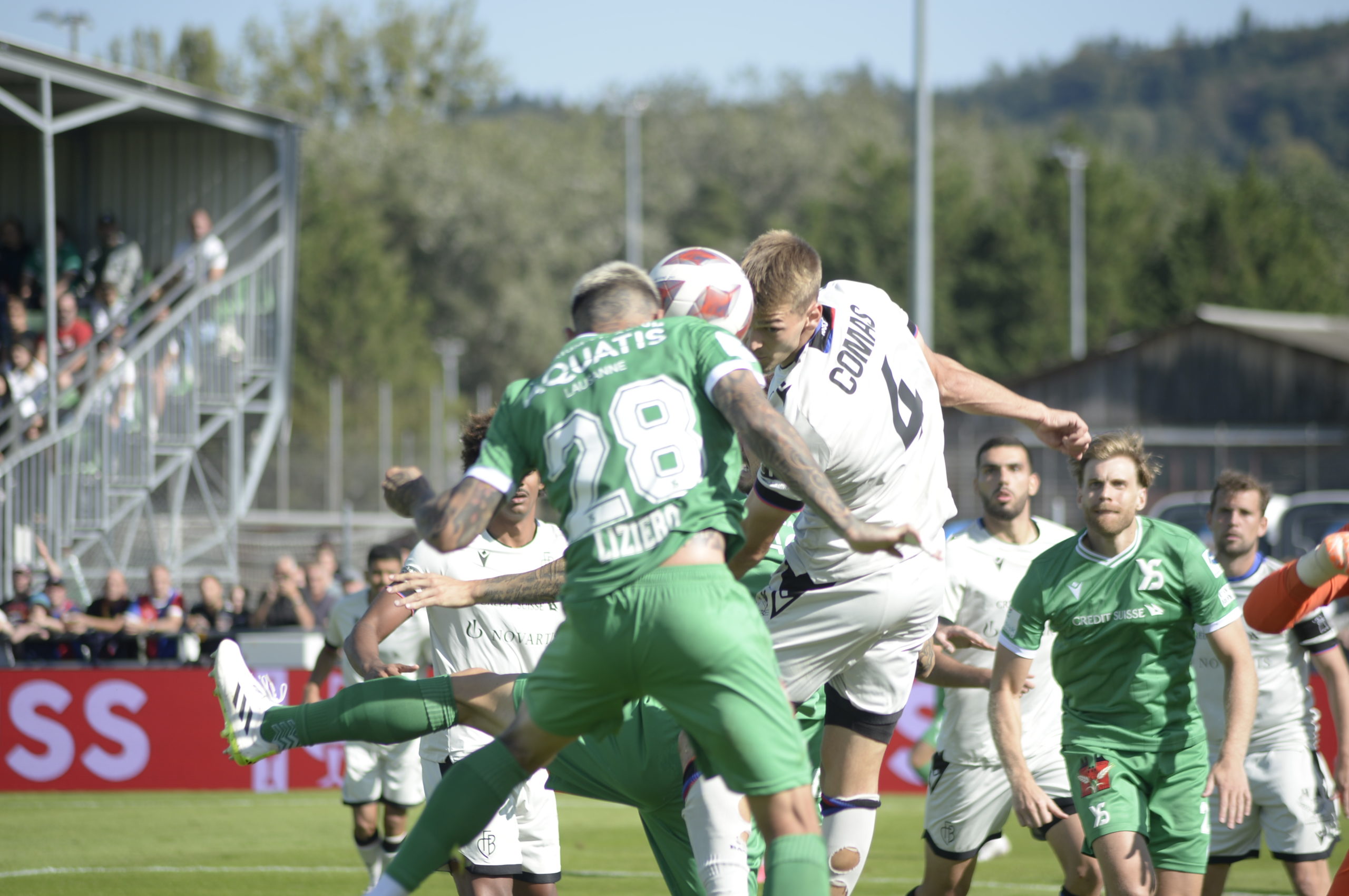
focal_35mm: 230
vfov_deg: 6.0
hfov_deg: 9.0
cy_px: 448
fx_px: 8609
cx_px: 674
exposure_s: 1/640
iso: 160
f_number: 5
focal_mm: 230
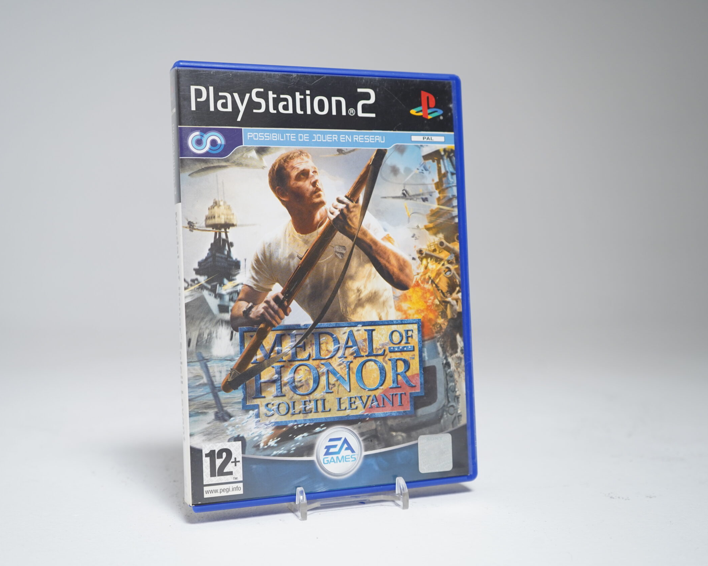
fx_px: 859
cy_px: 284
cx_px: 326
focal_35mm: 41
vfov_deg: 36.5
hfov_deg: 44.8
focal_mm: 36
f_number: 5
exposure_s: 1/30
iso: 640
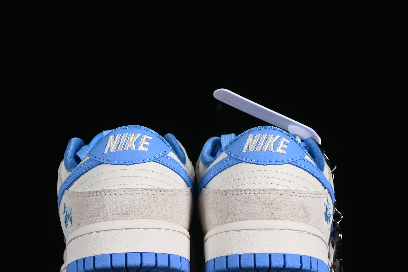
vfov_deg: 11.1
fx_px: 1394
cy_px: 137
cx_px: 205
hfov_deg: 16.7
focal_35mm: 123
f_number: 8
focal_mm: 50
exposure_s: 1/80
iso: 160
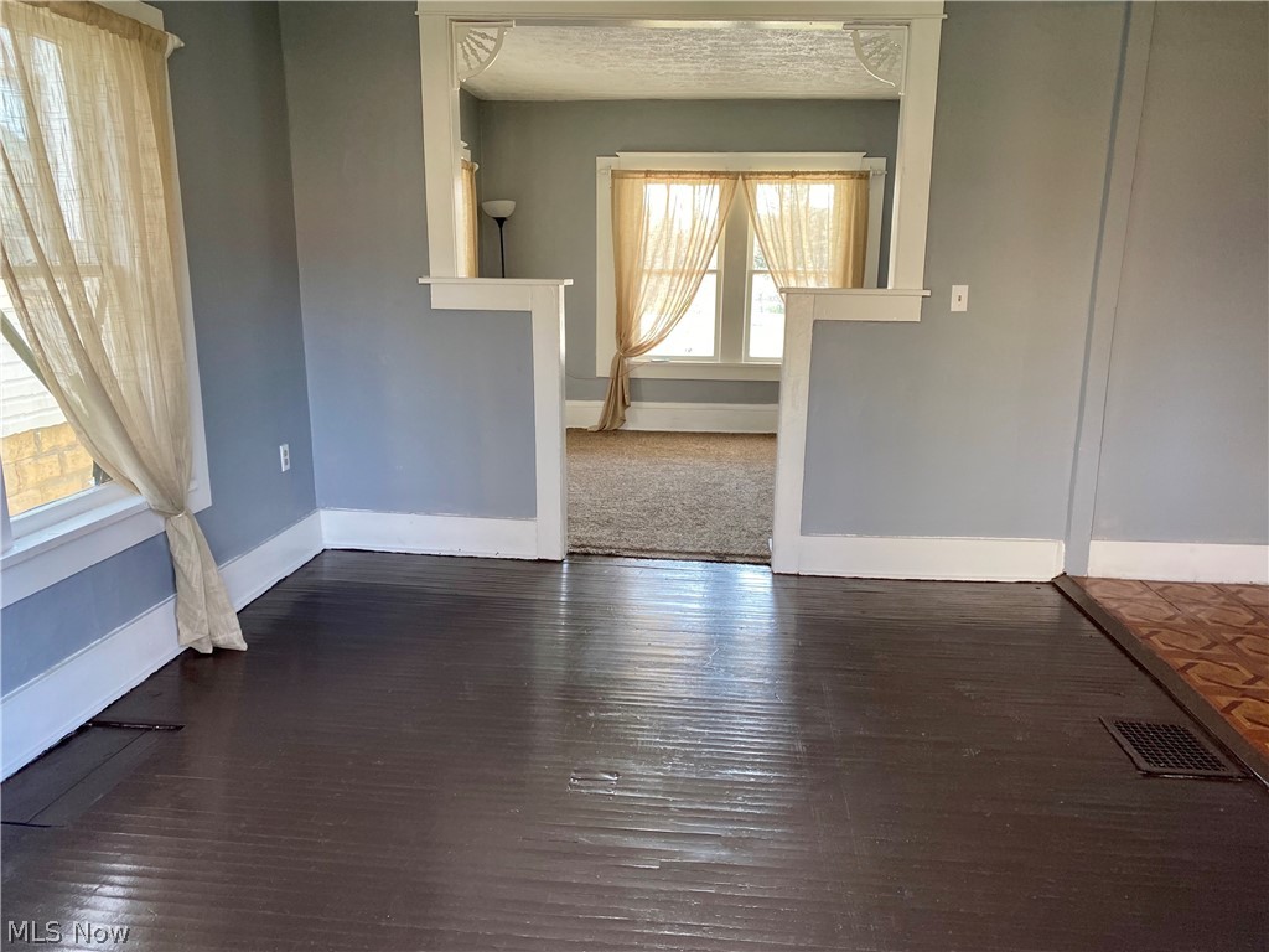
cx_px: 634
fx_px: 953
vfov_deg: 53.1
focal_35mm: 26
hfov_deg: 67.3
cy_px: 476
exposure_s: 1/121
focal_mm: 4.25
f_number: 1.8
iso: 125
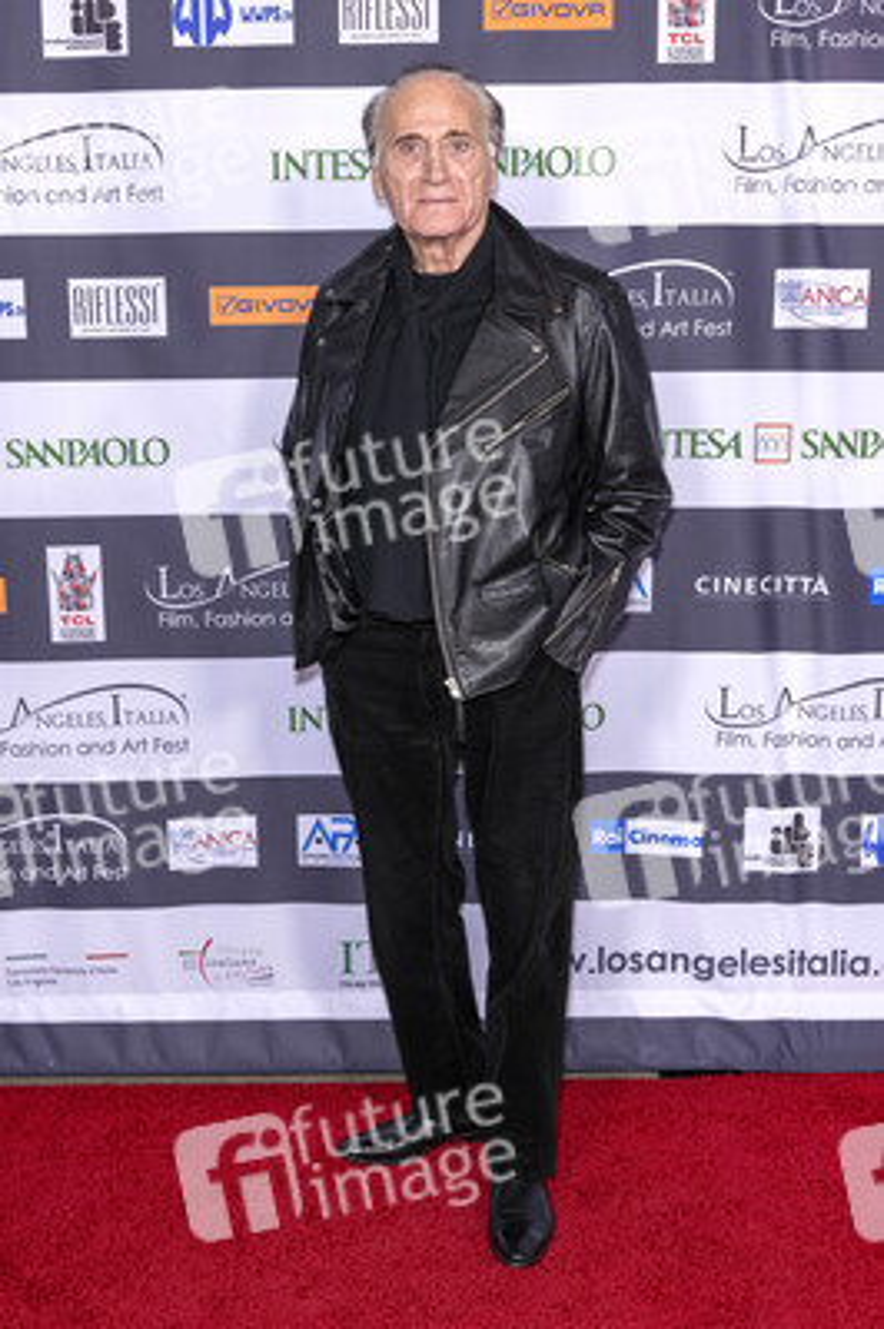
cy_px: 664
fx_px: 1254
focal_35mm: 34
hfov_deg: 38.8
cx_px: 442
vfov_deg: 55.8
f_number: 5.6
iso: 800
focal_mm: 34
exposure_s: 1/200
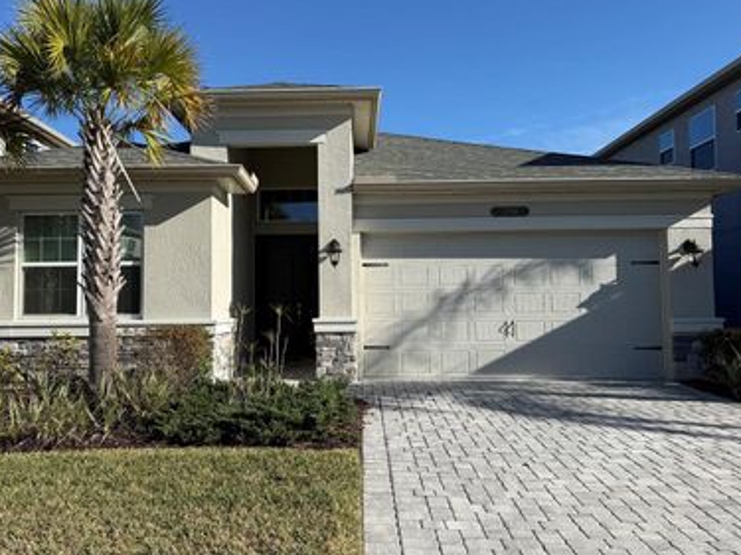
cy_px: 266
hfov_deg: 56.6
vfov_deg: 44.1
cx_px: 314
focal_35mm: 32
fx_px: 685
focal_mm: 6.76
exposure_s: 1/5319
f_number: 1.78
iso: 80
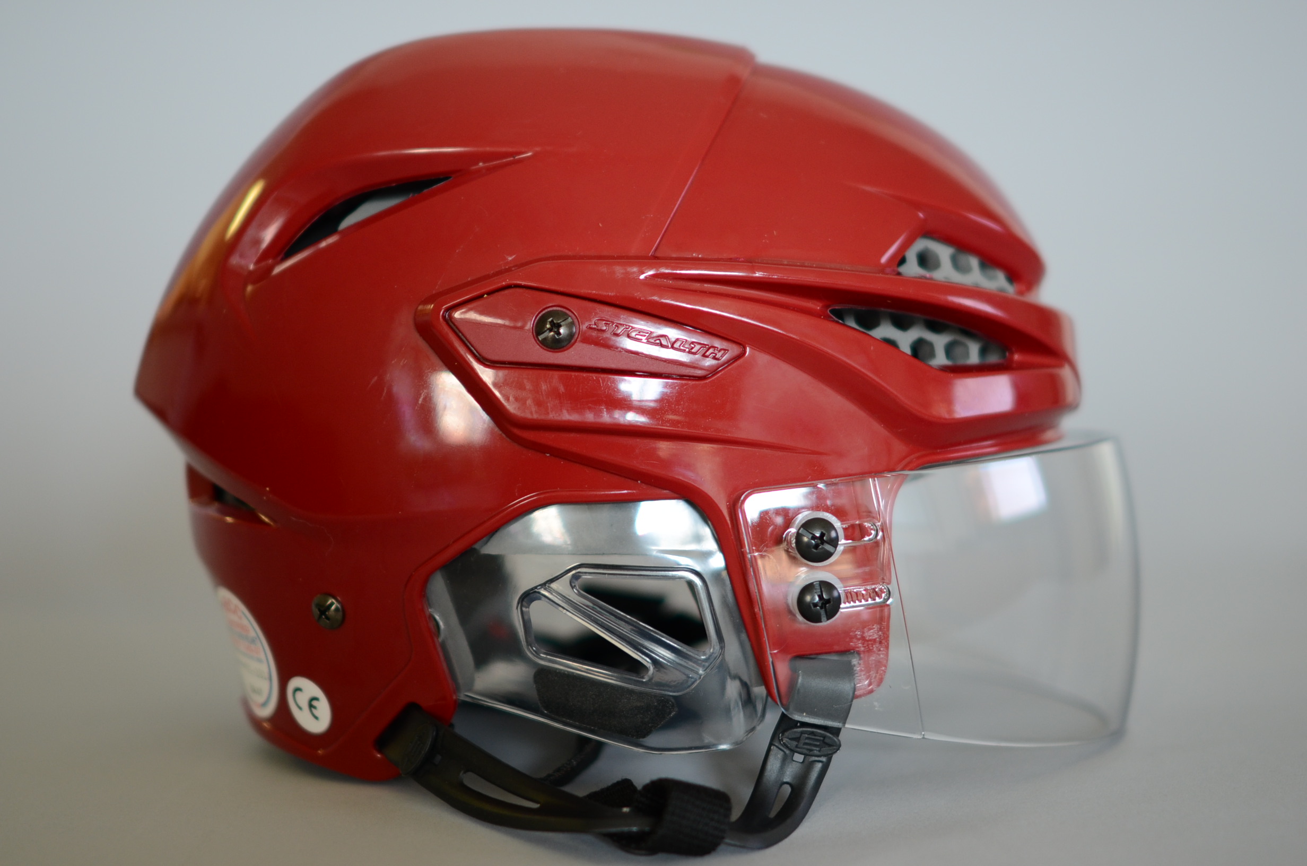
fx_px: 1522
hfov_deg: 46.5
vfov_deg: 31.8
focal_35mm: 42
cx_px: 654
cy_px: 433
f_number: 1.8
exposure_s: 1/80
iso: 400
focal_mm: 28
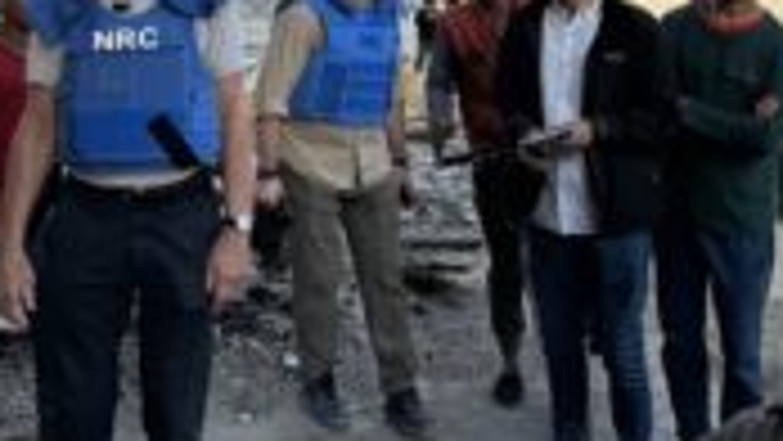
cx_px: 292
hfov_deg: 34.7
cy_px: -50
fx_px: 1246
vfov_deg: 19.2
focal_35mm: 60
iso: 80
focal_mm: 6.76
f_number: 1.78
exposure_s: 1/3096
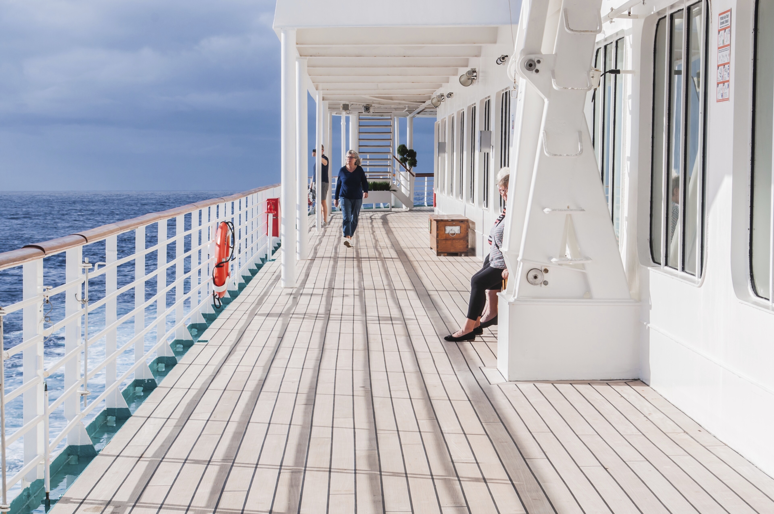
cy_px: 257
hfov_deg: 24.6
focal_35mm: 82
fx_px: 1771
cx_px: 387
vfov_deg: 16.5
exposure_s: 1/400
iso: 200
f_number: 11
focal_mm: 55
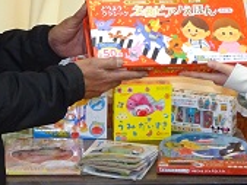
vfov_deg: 9.2
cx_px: 94
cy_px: 41
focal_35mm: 162
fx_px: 1157
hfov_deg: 12.2
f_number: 4.5
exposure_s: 1/60
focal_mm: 9.52
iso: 640
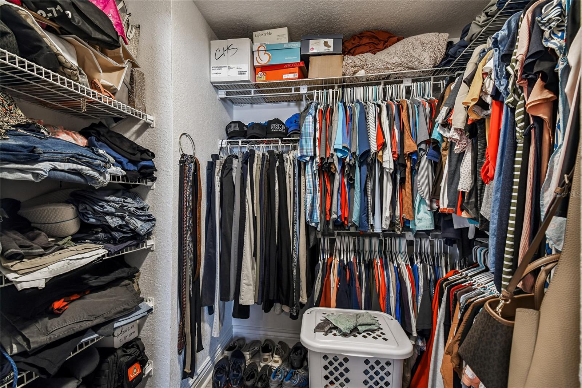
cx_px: 291
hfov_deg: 100.4
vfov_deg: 77.3
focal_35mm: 15
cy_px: 194
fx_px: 242
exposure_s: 1/2.5
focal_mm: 10
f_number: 7.1
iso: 100
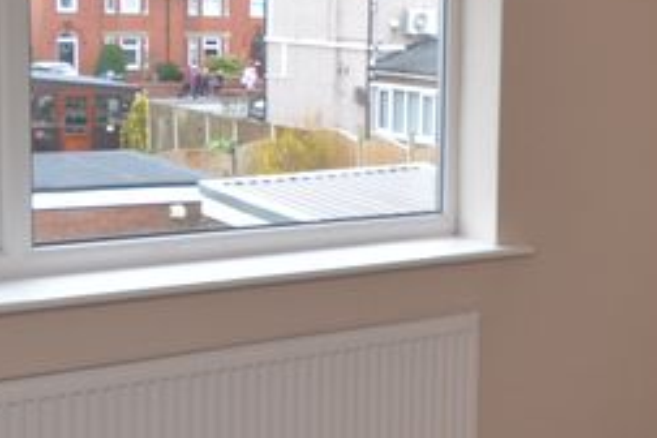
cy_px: 100
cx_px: 566
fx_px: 1113
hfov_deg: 31.6
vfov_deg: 22.0
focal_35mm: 61
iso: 400
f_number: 5.6
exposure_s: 1/125
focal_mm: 10
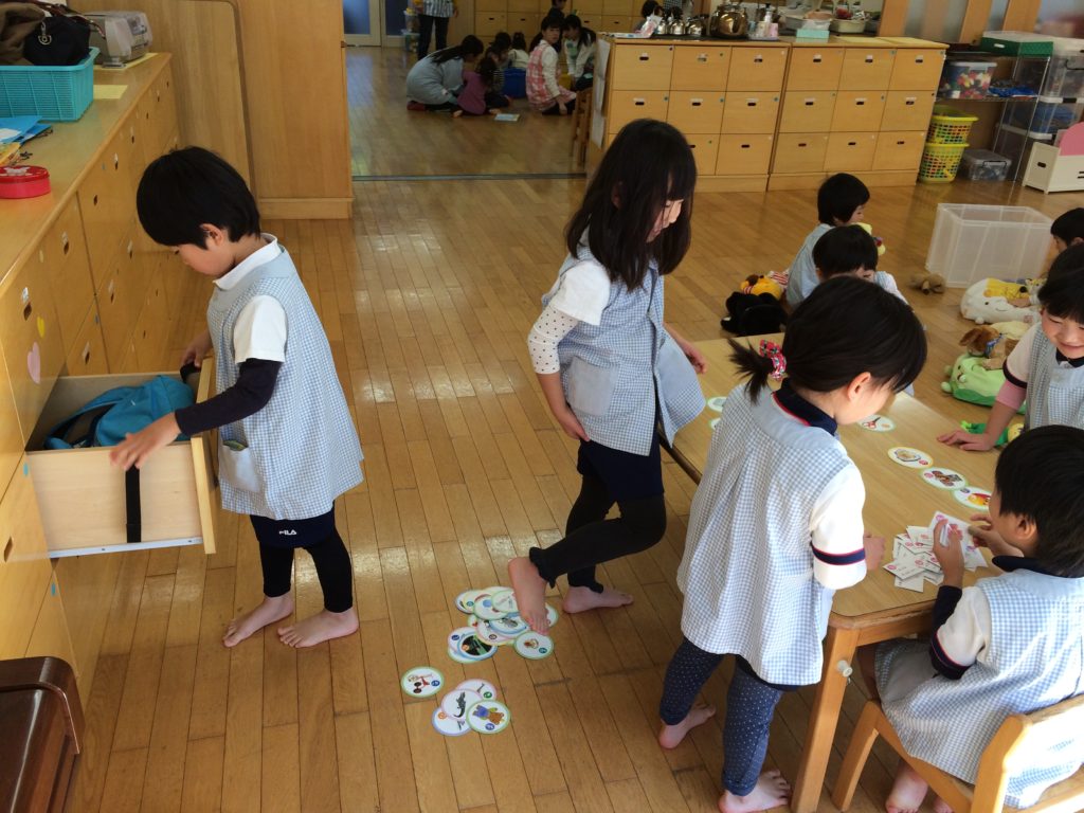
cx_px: 542
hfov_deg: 61.7
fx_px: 908
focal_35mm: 29
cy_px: 406
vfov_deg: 48.2
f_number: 2.2
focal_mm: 4.15
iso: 40
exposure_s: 1/120
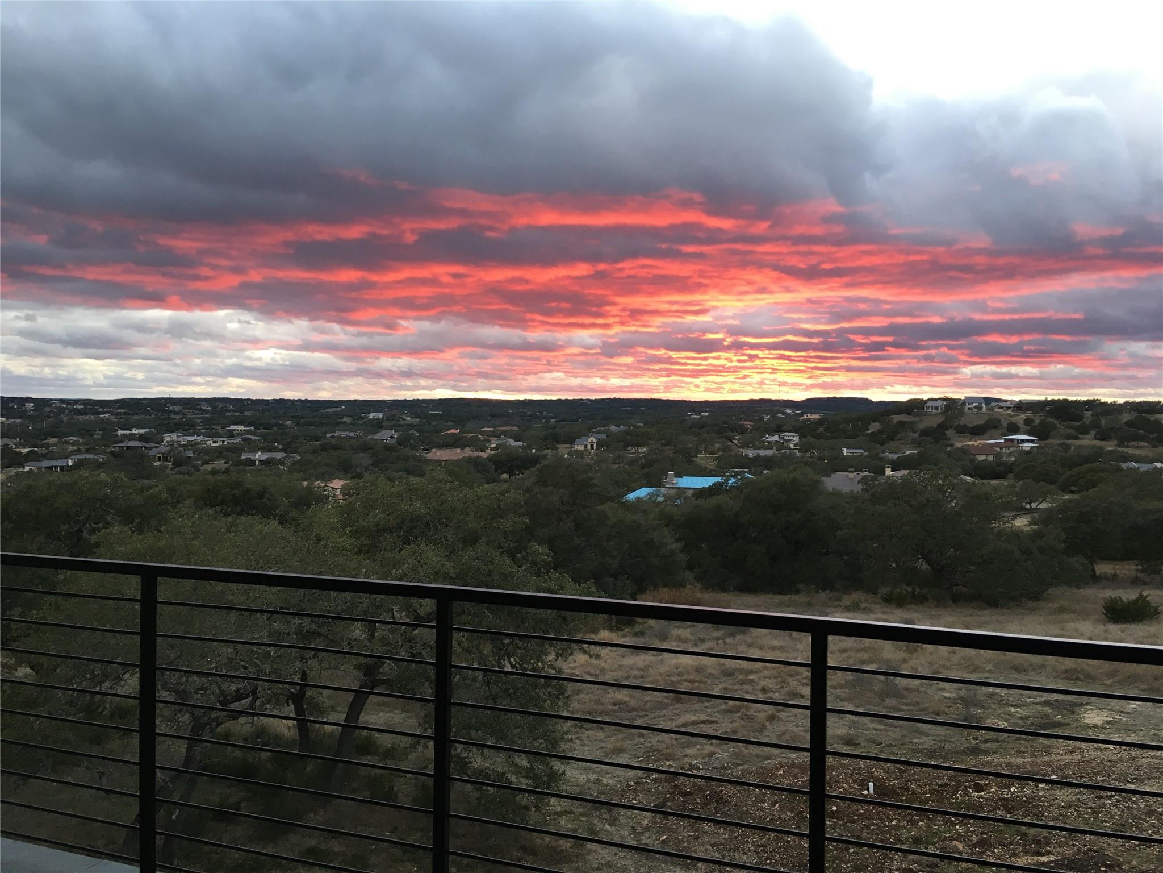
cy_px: 436
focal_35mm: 29
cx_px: 582
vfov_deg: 48.2
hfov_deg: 61.7
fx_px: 974
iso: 64
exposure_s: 1/30
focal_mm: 4.15
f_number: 2.2
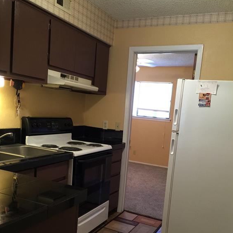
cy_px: 147
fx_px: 267
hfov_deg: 47.2
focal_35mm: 35
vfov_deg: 46.8
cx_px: 119
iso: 80
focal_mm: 4.15
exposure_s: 1/15
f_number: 2.2
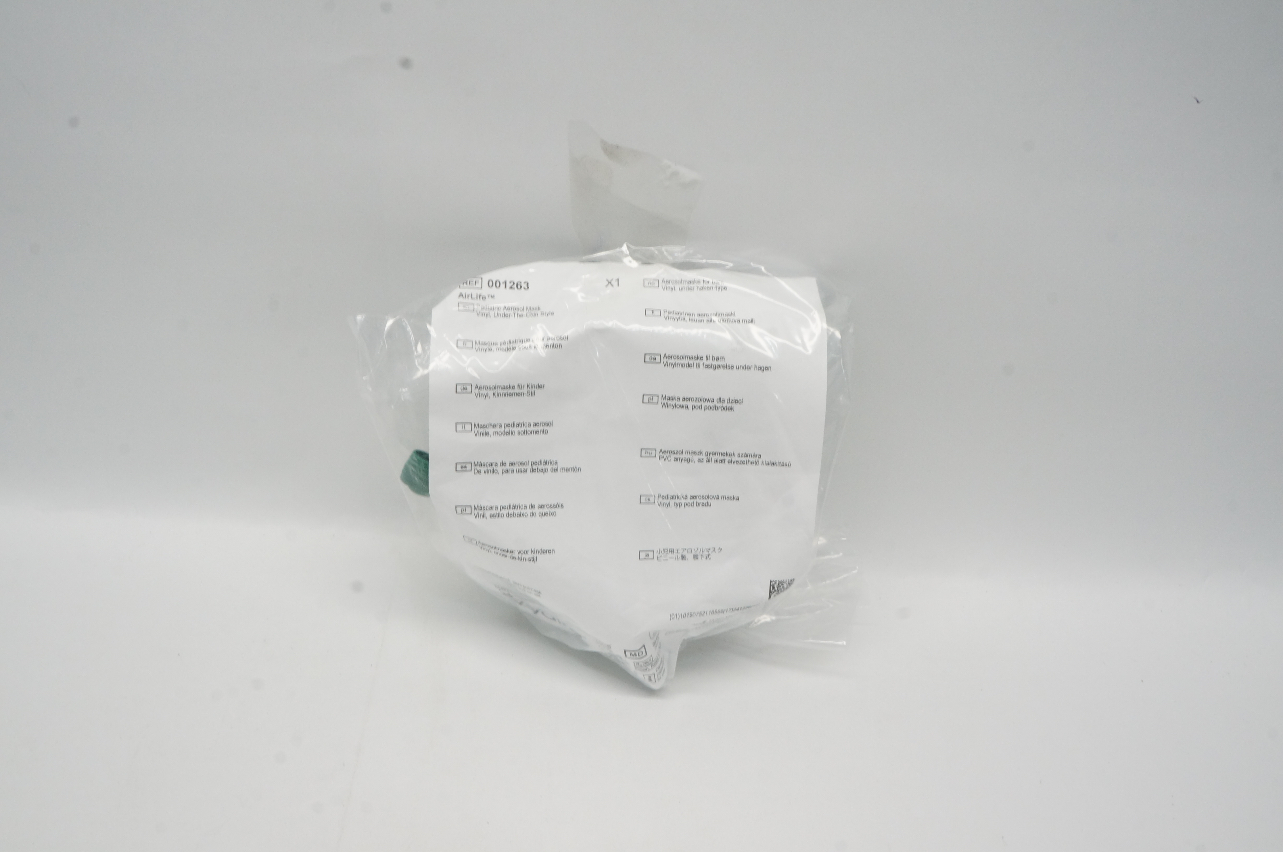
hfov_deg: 57.3
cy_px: 426
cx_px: 642
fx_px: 1175
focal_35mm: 33
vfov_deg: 39.9
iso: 800
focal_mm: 22
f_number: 16
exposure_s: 1/20
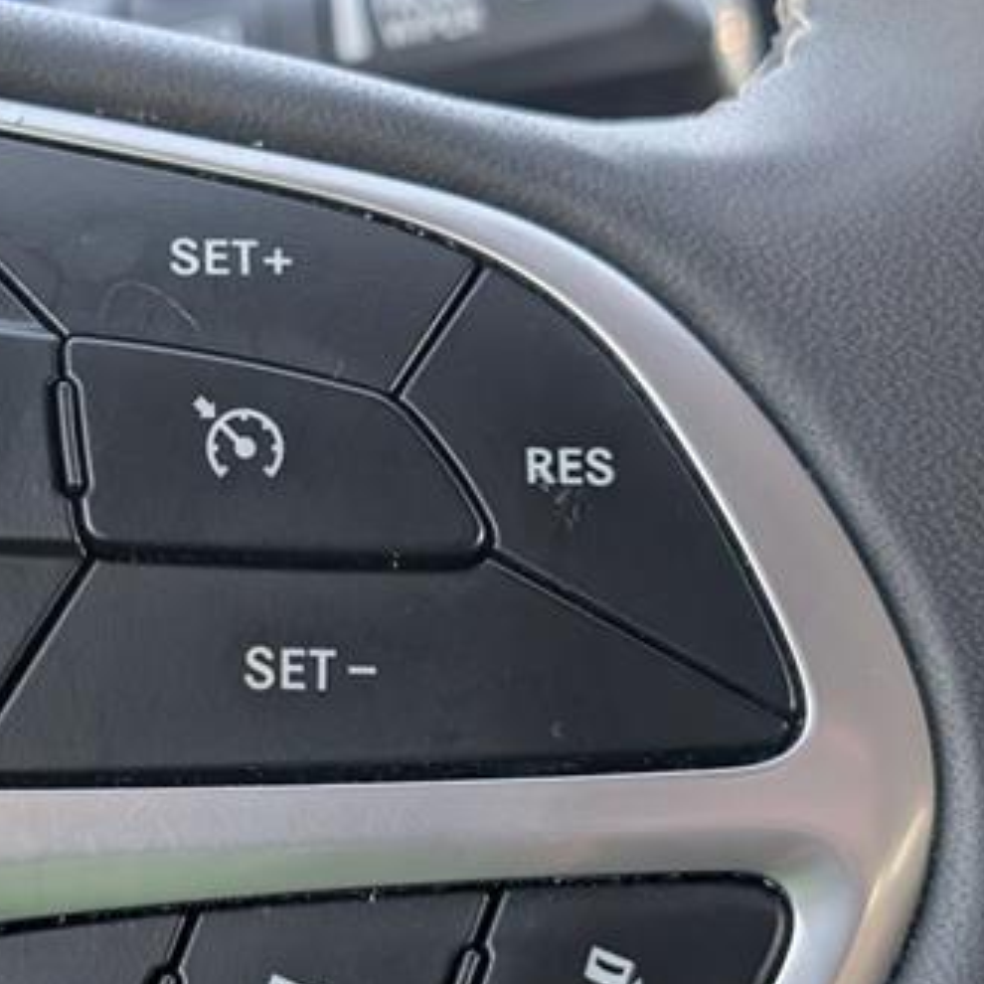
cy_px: 546
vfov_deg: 20.6
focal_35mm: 84
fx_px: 2701
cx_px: 191
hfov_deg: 20.4
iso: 580
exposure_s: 1/526
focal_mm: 6.9
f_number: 1.68
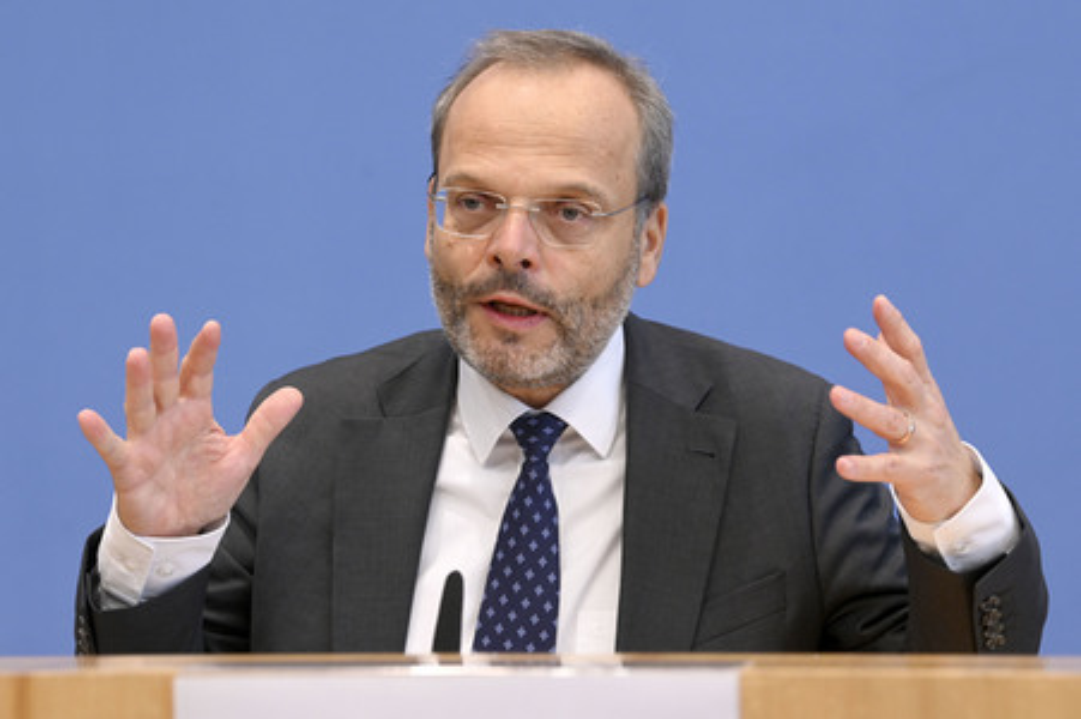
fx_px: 3061
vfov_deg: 13.4
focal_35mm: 102
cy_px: 360
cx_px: 540
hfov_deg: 20.0
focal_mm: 102
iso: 3200
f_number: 5.6
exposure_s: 1/500
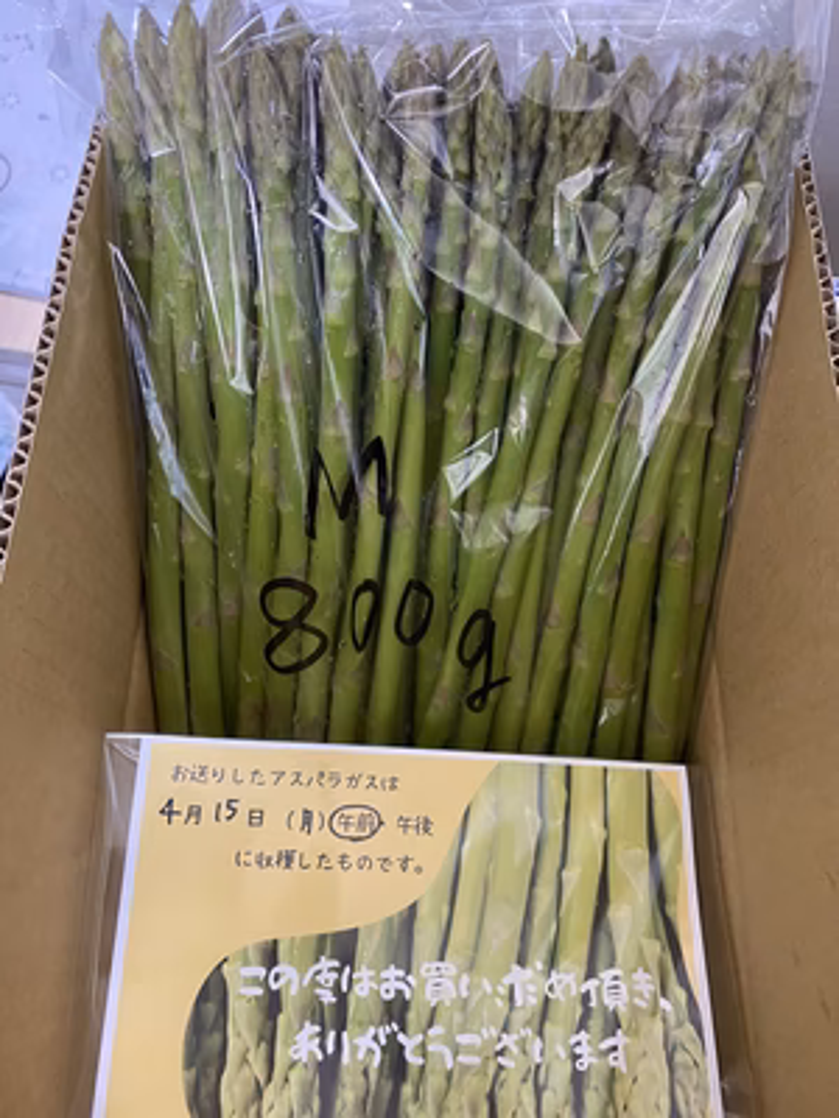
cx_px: 420
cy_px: 559
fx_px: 840
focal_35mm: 26
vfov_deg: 67.3
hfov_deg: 53.1
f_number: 1.8
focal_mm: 4.25
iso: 400
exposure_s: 1/50
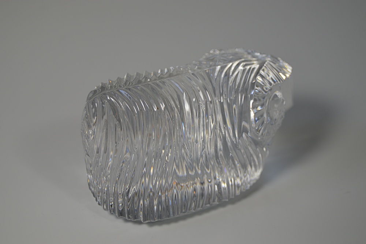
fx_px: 762
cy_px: 122
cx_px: 183
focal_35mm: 75
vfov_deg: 18.2
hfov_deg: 27.0
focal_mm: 50
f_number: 5.6
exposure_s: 1/125
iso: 140
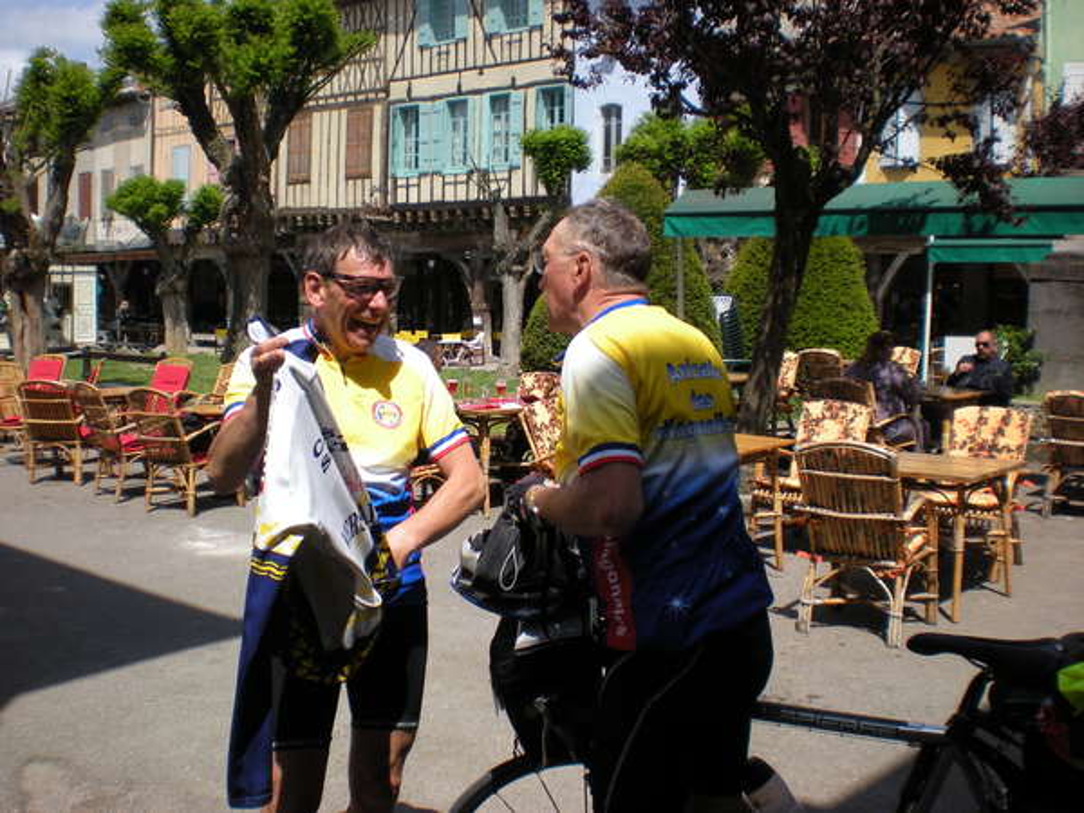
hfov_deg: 49.0
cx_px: 542
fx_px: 1190
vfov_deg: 37.7
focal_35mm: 38
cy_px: 406
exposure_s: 1/412
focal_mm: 6.3
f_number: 4.6
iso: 64
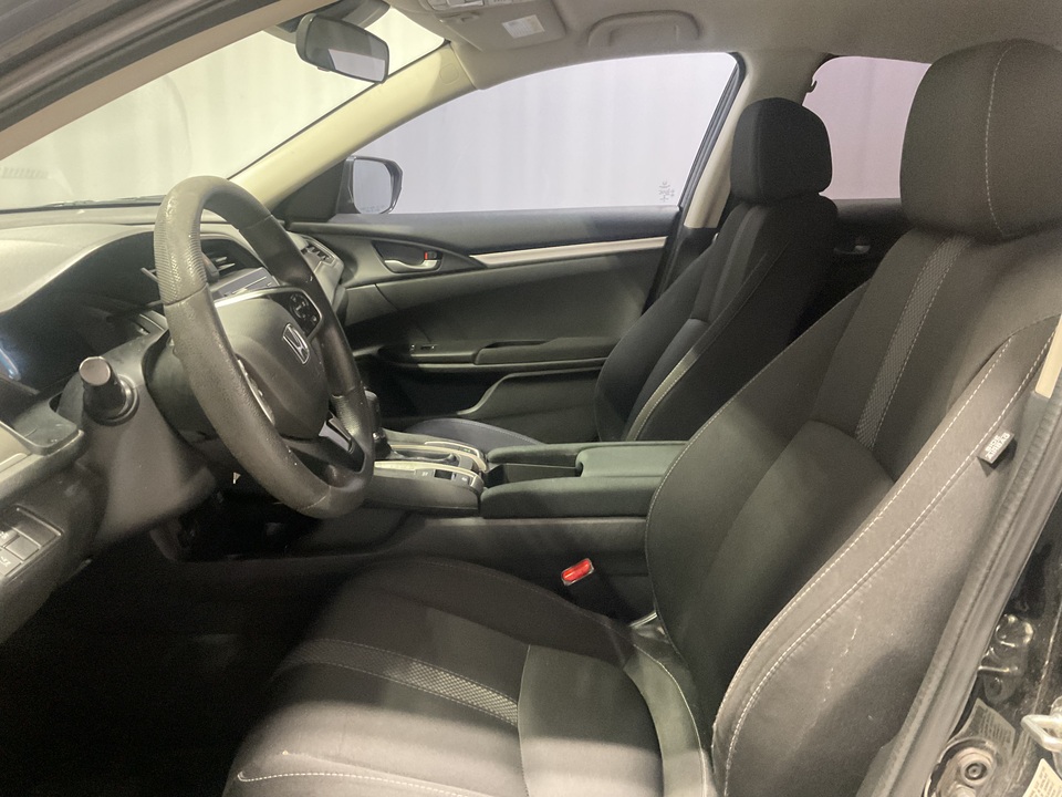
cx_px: 531
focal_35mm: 29
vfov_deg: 48.2
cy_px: 398
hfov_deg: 61.7
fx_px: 890
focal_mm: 3
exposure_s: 1/30
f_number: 1.8
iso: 500
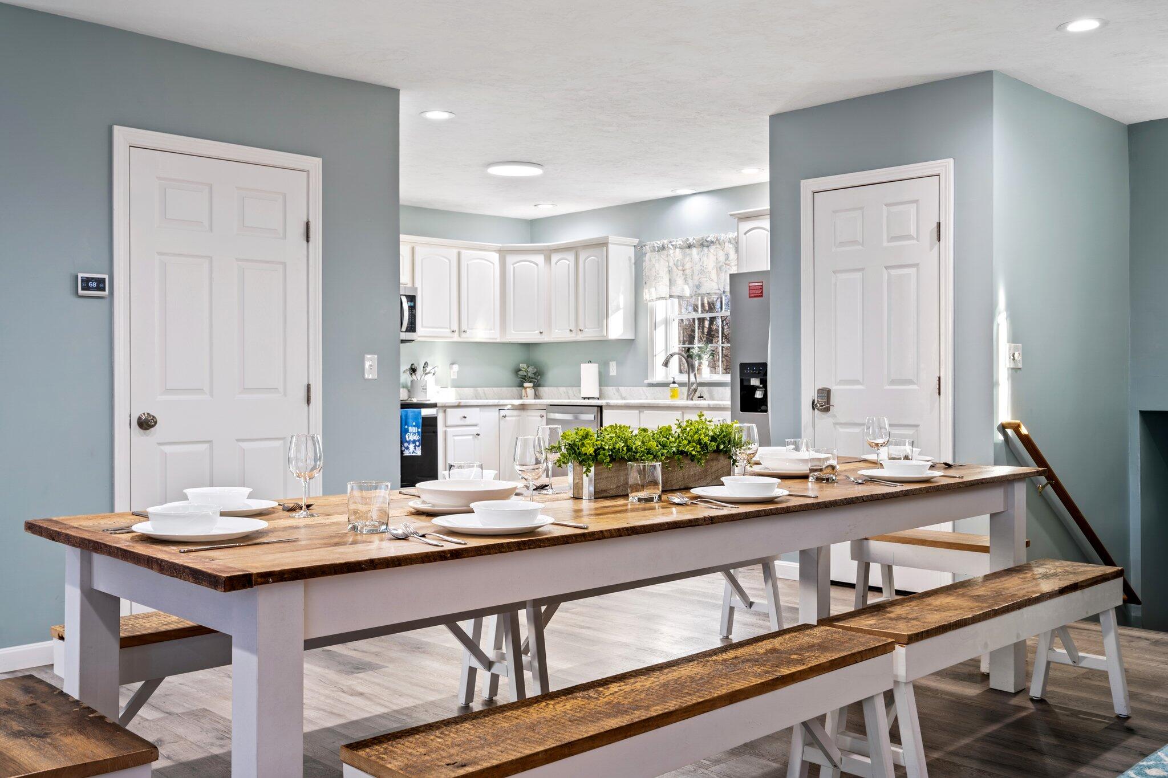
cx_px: 584
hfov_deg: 55.8
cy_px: 389
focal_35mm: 34
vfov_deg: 38.9
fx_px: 1103
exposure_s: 2.5
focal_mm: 34
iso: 64
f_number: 9
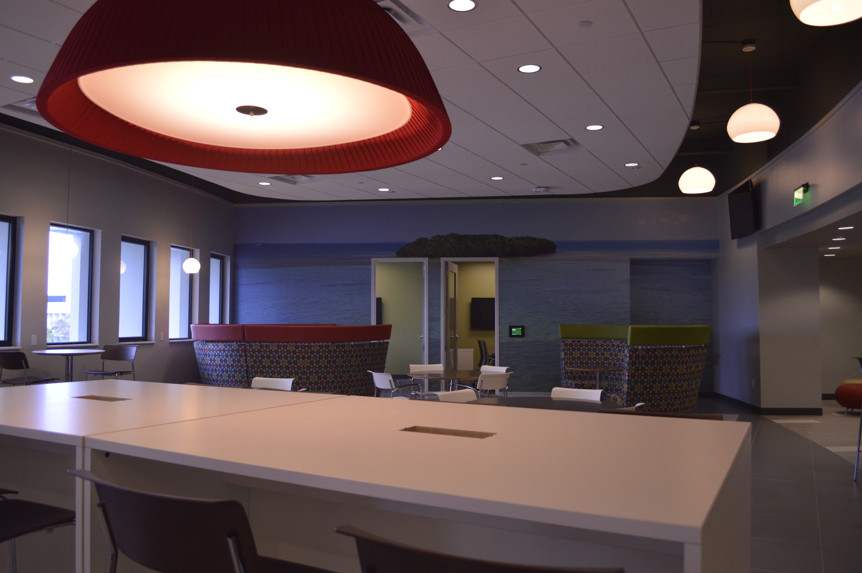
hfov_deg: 67.4
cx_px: 431
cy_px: 286
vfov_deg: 47.8
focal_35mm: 27
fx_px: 646
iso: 800
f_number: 3.5
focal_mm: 18
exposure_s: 1/250
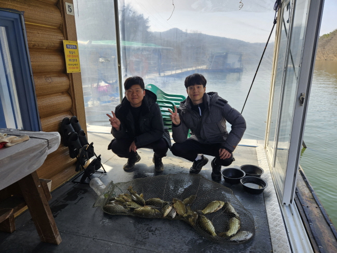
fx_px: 224
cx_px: 168
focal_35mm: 23
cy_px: 126
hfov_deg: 73.9
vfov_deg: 58.9
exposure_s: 1/336
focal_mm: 5.4
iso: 25
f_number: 1.8
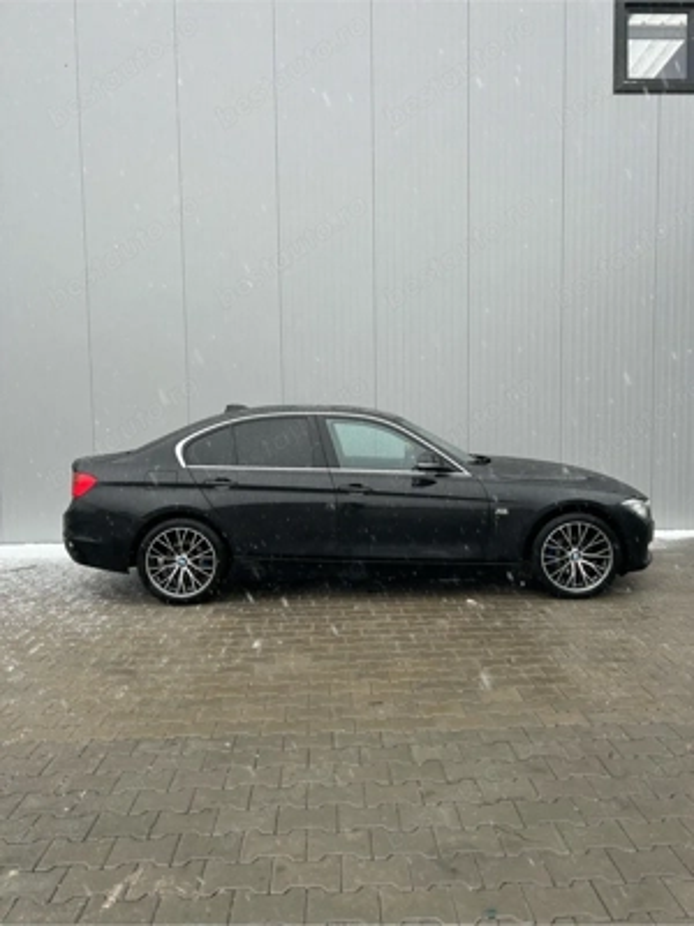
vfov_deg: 67.3
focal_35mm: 26
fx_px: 695
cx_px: 347
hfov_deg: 53.1
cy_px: 463
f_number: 1.5
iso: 40
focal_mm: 5.7
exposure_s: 1/259
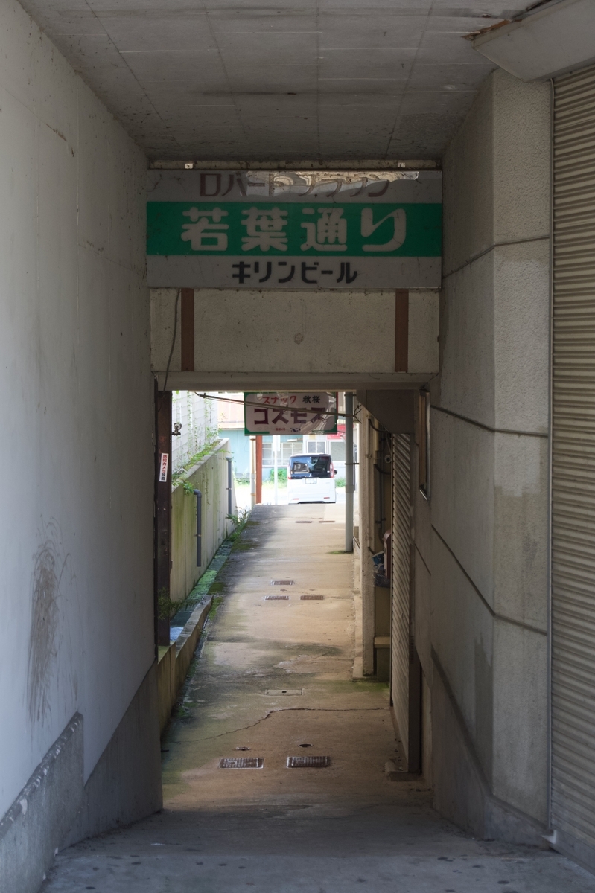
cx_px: 298
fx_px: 1861
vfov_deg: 27.0
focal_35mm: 75
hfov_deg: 18.2
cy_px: 446
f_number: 7.1
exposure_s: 1/80
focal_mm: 50
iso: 640
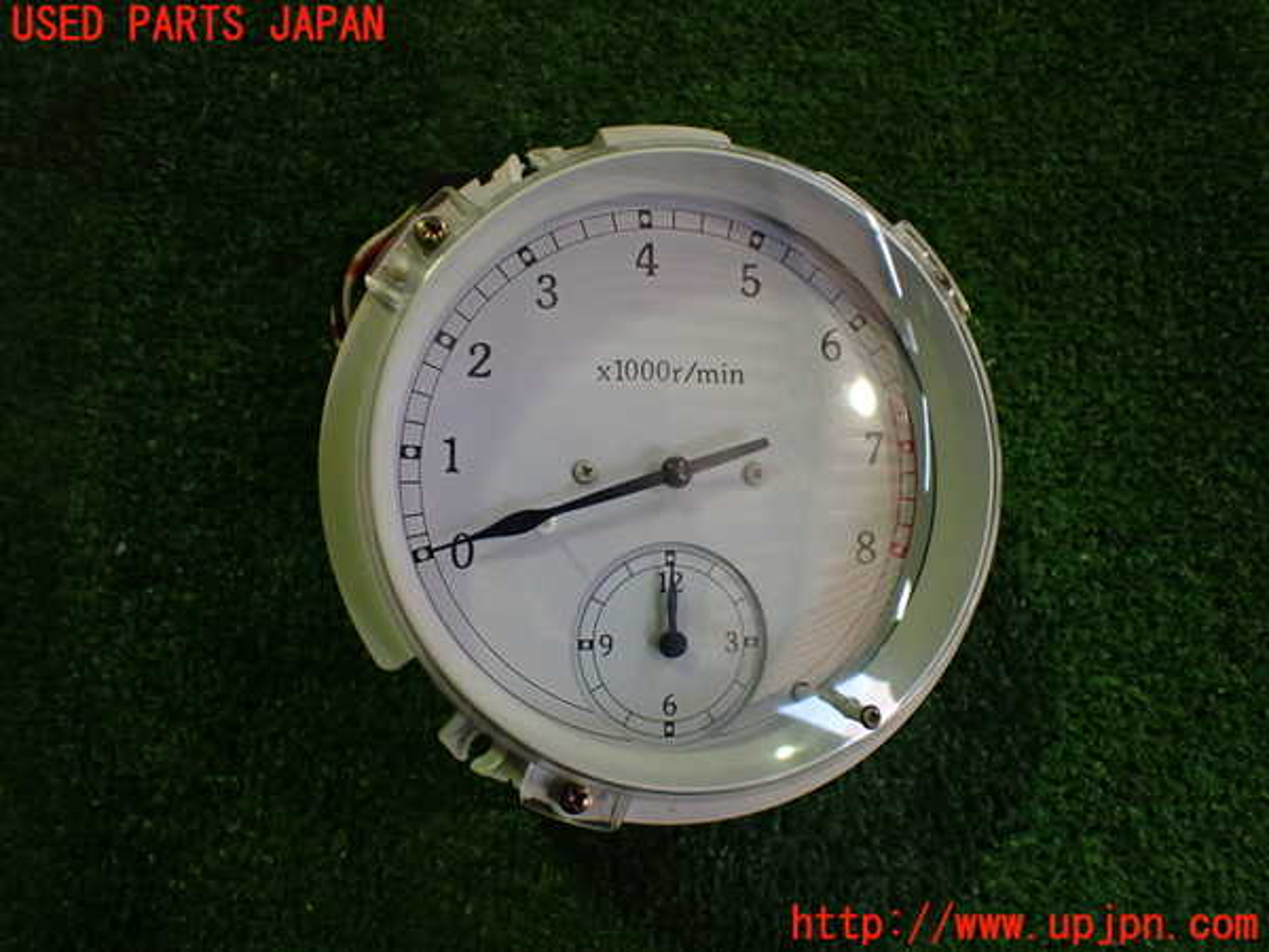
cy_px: 476
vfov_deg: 46.8
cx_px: 634
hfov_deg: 60.0
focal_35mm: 30
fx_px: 1100
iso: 250
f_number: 2.3
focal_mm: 5.4
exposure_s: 1/125
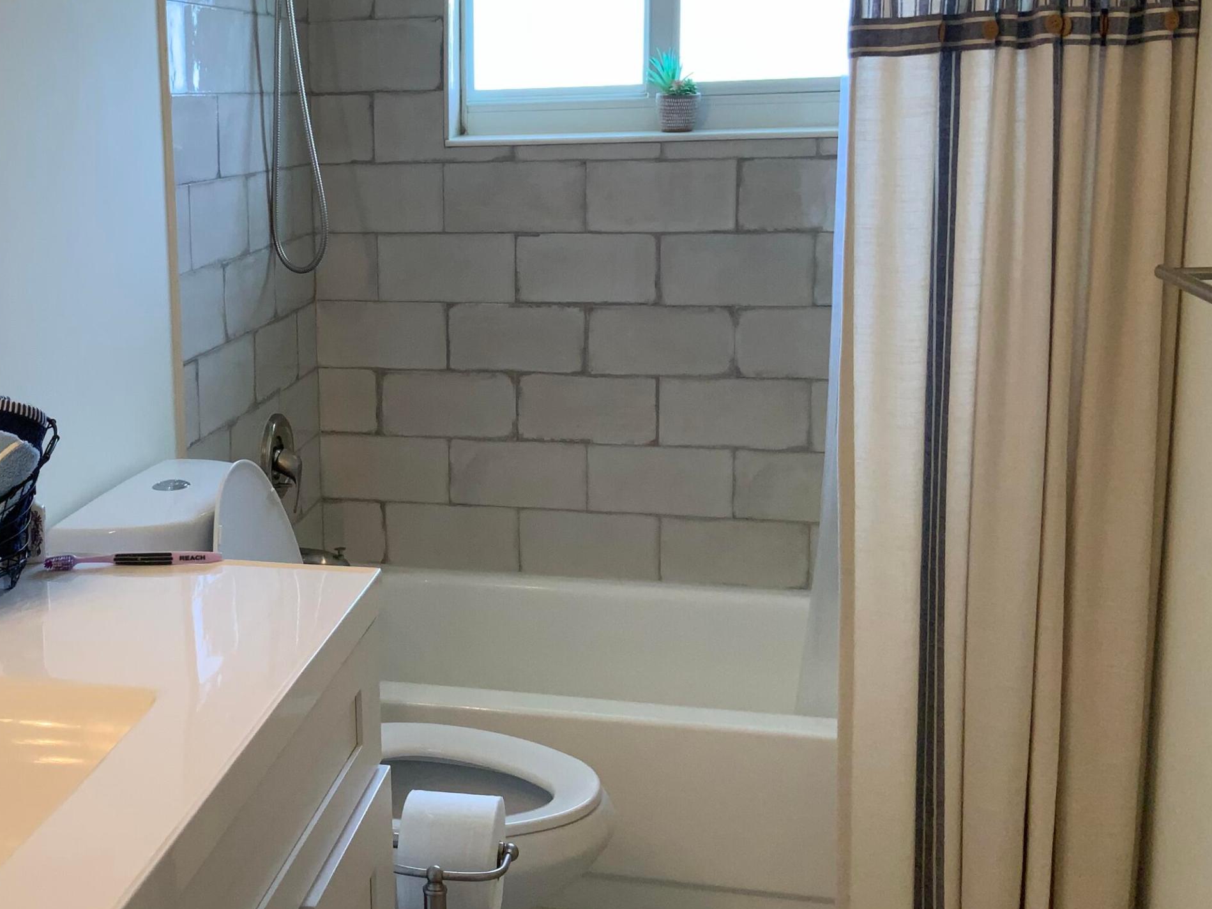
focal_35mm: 44
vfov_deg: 32.7
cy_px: 350
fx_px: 1541
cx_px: 348
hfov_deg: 42.0
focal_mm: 3
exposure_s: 1/120
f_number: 1.8
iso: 50
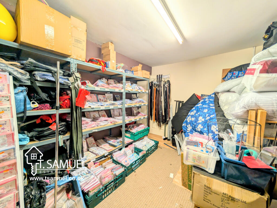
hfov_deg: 110.5
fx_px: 96
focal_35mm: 12
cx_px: 138
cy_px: 104
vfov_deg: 94.6
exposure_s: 1/100
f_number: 1.7
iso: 68
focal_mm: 2.02
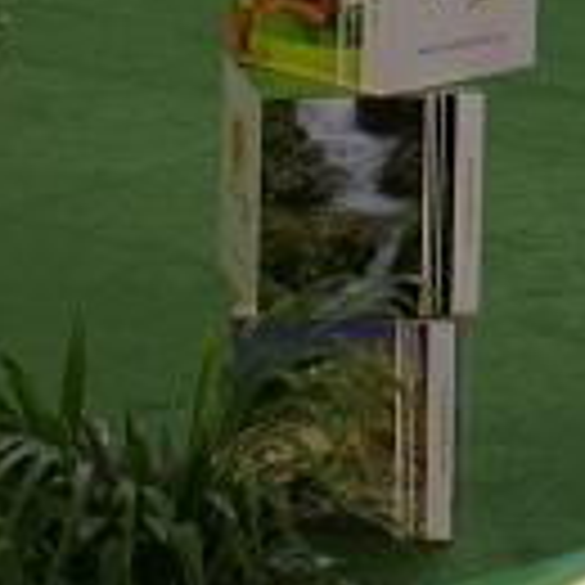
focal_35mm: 170
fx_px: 3250
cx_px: 634
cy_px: -670
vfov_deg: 9.5
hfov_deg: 10.2
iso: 125
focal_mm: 18
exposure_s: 1/30
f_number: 3.5
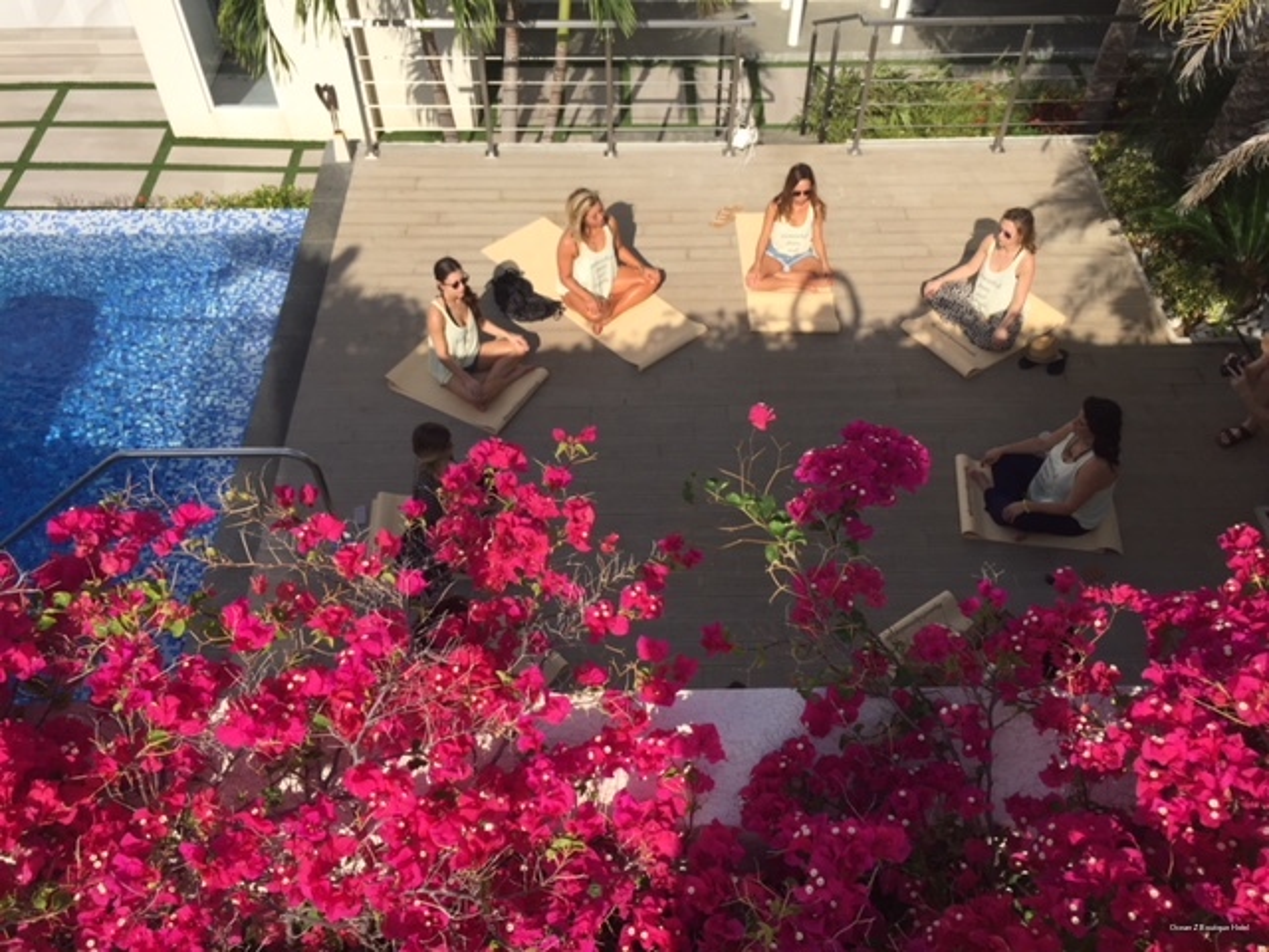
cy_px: 476
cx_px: 634
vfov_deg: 48.2
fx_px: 1063
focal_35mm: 29
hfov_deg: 61.7
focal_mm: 4.15
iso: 32
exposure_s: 1/2326
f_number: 2.2
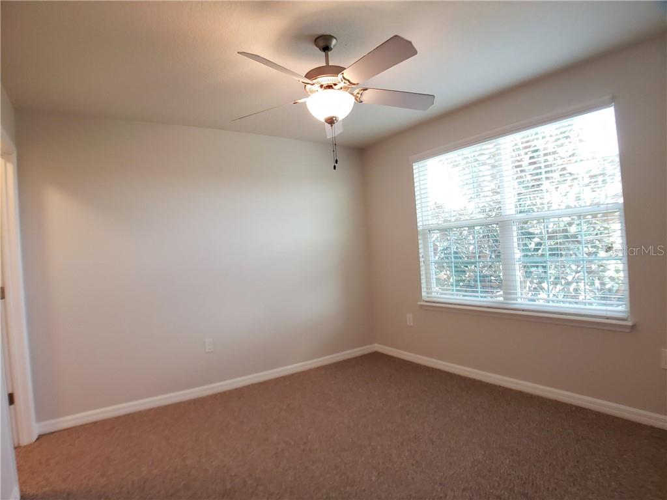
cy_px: 250
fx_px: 501
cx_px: 334
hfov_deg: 67.3
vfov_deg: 53.1
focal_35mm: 26
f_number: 2.4
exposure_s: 1/60
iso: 320
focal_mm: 4.3
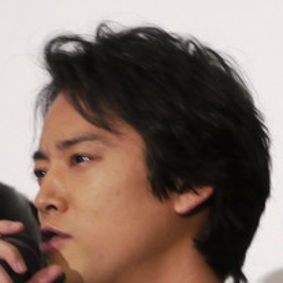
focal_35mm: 718
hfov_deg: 2.4
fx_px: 6641
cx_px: 138
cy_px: 231
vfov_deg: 2.4
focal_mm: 140
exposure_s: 1/15
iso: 800
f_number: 5.8
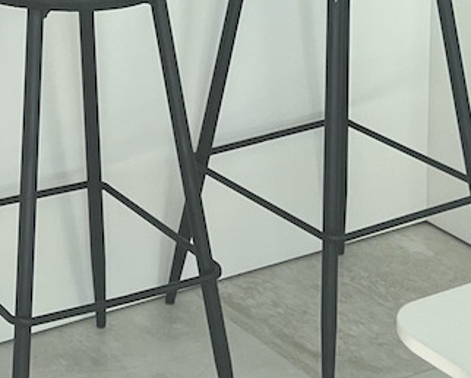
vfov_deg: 11.0
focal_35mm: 126
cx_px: -63
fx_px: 1757
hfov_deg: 14.8
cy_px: -399
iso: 50
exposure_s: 1/864
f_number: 1.6
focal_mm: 5.1
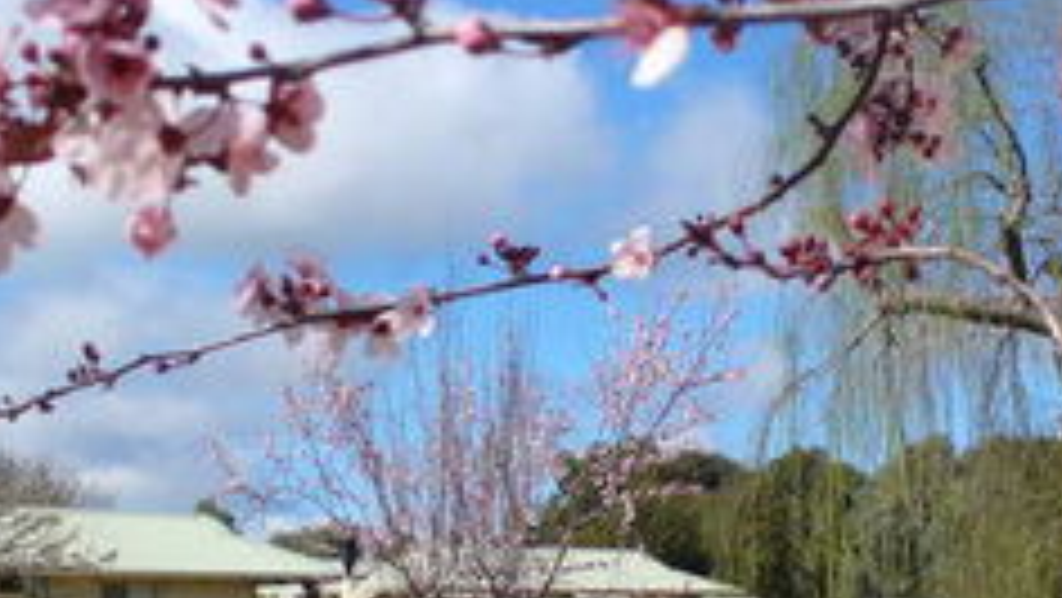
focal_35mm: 82
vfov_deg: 14.6
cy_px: 513
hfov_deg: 25.8
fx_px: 2310
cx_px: 698
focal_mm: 6.1
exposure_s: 1/320
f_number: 5.6
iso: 64
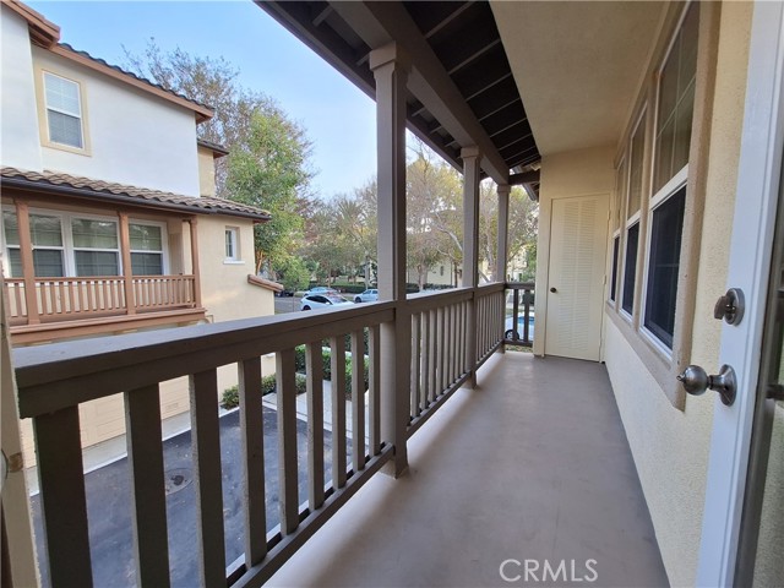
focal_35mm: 13
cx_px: 392
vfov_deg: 89.9
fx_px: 294
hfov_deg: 106.2
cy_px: 294
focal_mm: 1.74
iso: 40
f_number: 2.2
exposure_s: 1/120
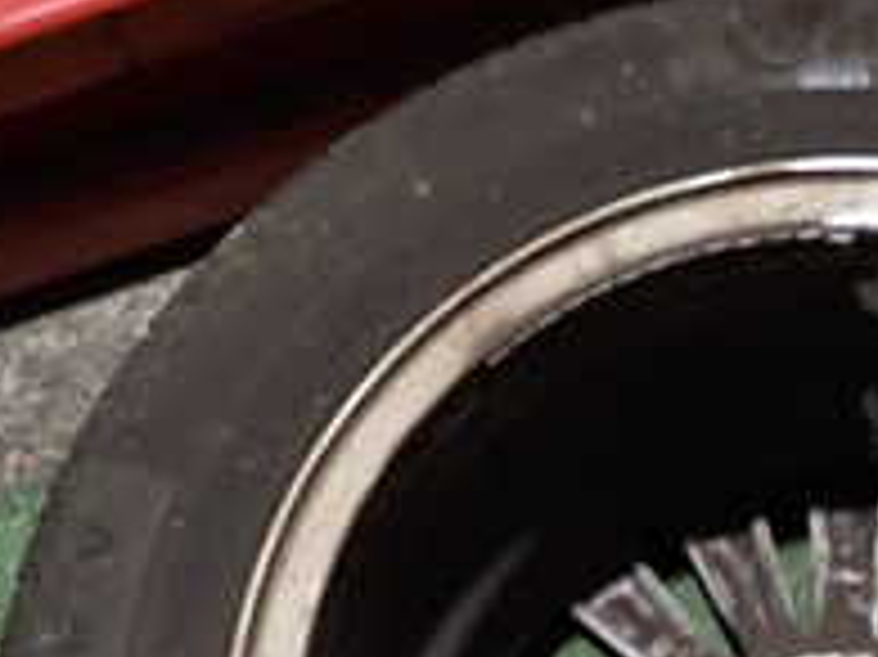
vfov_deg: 17.9
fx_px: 1952
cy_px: 855
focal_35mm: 77
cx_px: 815
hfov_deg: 24.5
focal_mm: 4.5
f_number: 2
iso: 500
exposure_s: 1/30
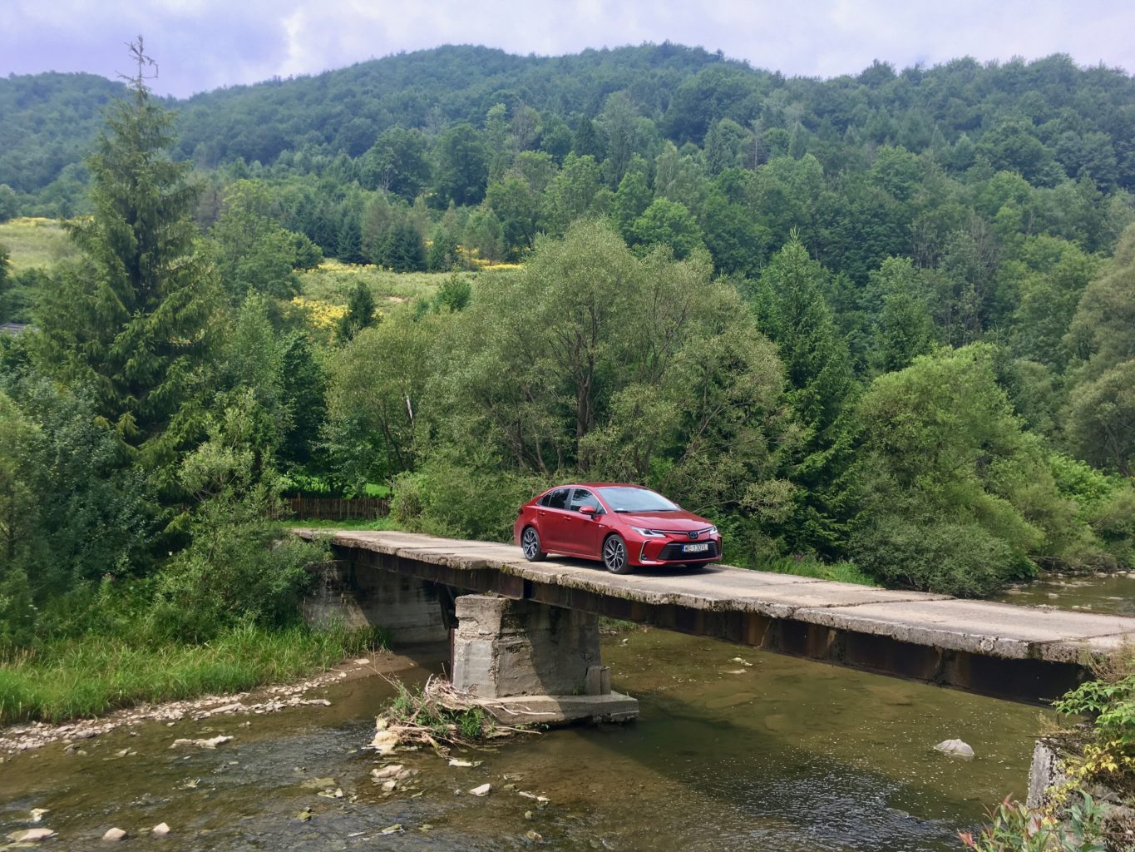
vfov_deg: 48.2
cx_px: 568
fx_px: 951
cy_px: 426
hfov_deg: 61.7
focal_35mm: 29
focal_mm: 4.15
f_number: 2.2
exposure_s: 1/651
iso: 25
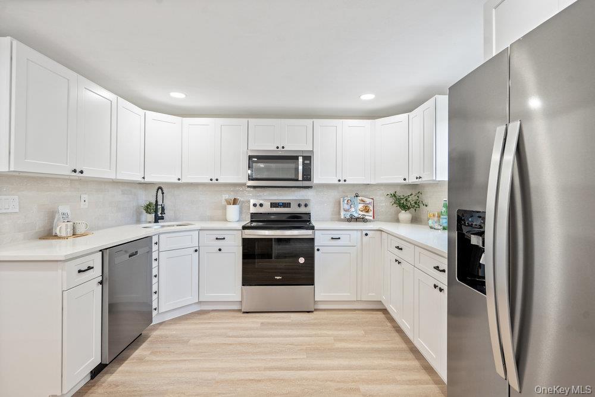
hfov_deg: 96.7
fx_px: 264
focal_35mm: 16
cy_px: 198
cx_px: 298
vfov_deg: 73.8
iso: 500
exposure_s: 1/10
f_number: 6.3
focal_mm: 16
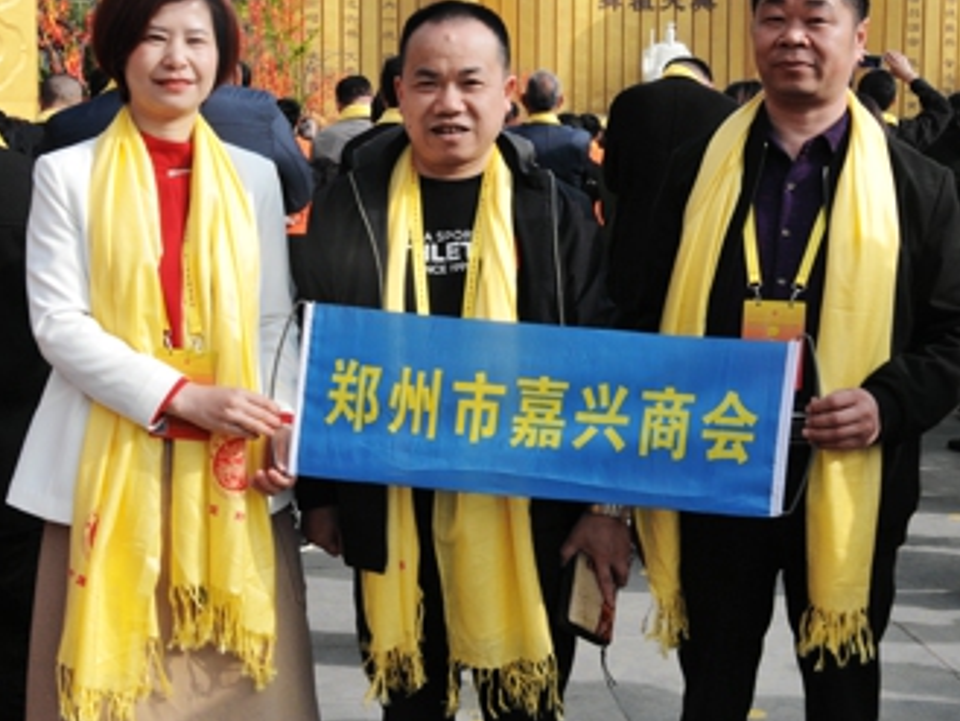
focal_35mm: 53
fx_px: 1470
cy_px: 279
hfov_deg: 36.2
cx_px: 496
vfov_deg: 27.5
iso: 640
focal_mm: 22
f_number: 11
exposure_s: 1/500
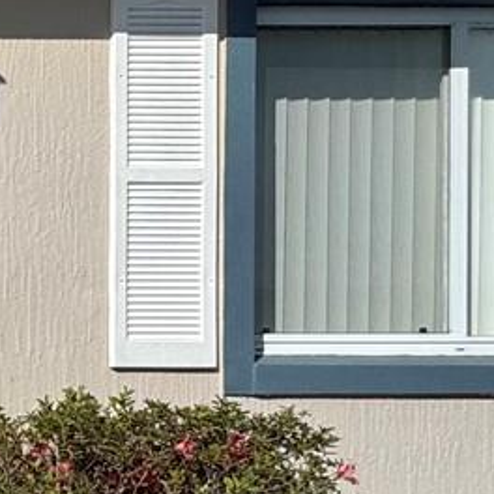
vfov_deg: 22.8
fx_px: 1211
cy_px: 367
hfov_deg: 16.8
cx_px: -509
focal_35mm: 75
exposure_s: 1/3906
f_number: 2.2
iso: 32
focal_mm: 2.22
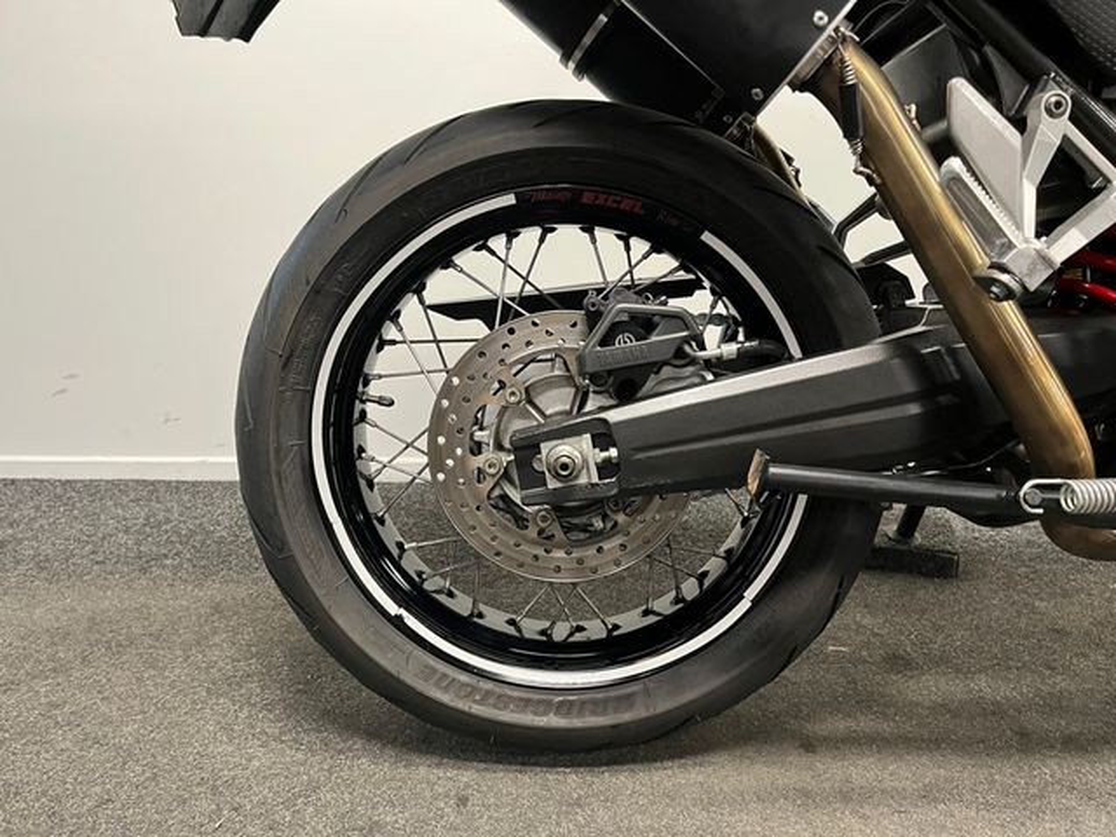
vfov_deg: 53.1
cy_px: 418
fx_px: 838
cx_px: 558
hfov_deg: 67.3
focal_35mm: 26
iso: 250
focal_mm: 5.1
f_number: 1.6
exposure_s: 1/50
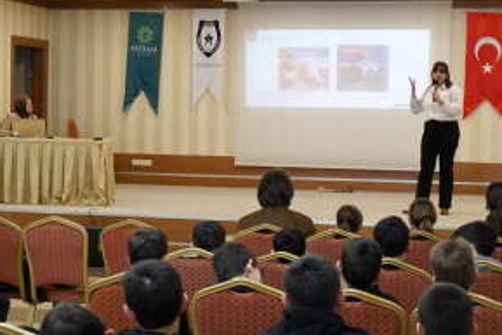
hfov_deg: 23.9
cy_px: 148
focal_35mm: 85
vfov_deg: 16.1
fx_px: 1186
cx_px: 281
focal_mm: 35
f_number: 4
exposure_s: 1/160
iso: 5000
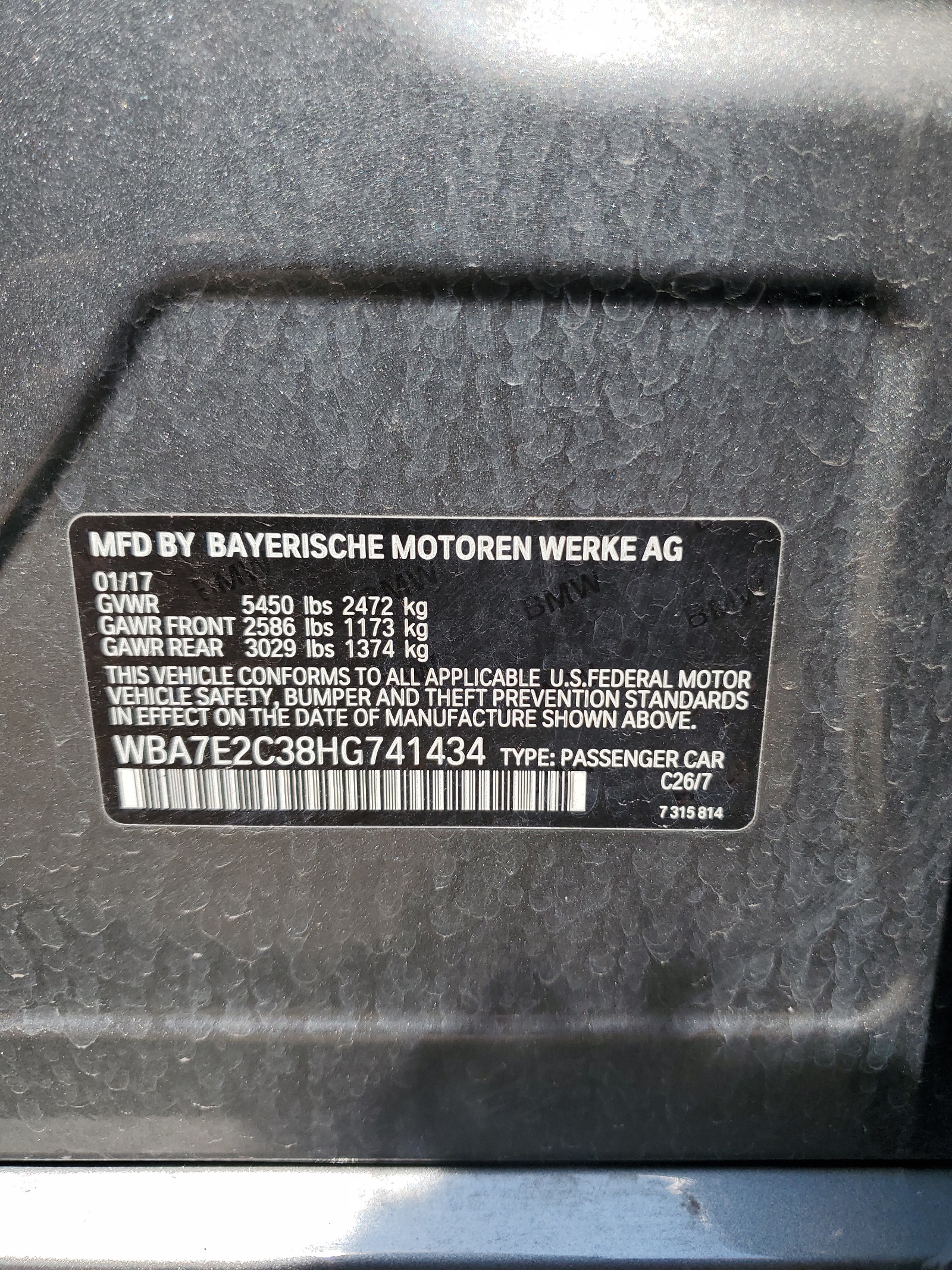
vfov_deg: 67.3
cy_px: 635
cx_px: 476
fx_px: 953
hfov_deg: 53.1
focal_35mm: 26
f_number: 1.5
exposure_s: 1/1250
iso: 50
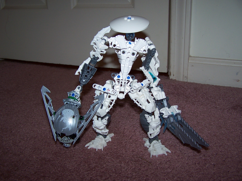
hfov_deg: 49.0
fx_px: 266
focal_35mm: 38
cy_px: 90
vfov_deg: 37.7
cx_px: 121
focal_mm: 6.3
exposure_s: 1/60
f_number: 2.8
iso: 80
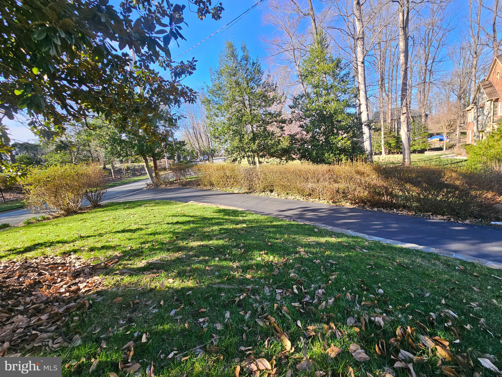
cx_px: 251
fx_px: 189
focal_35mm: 13
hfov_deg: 106.2
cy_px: 188
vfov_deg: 89.9
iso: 50
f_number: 2.2
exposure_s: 1/305
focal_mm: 2.2
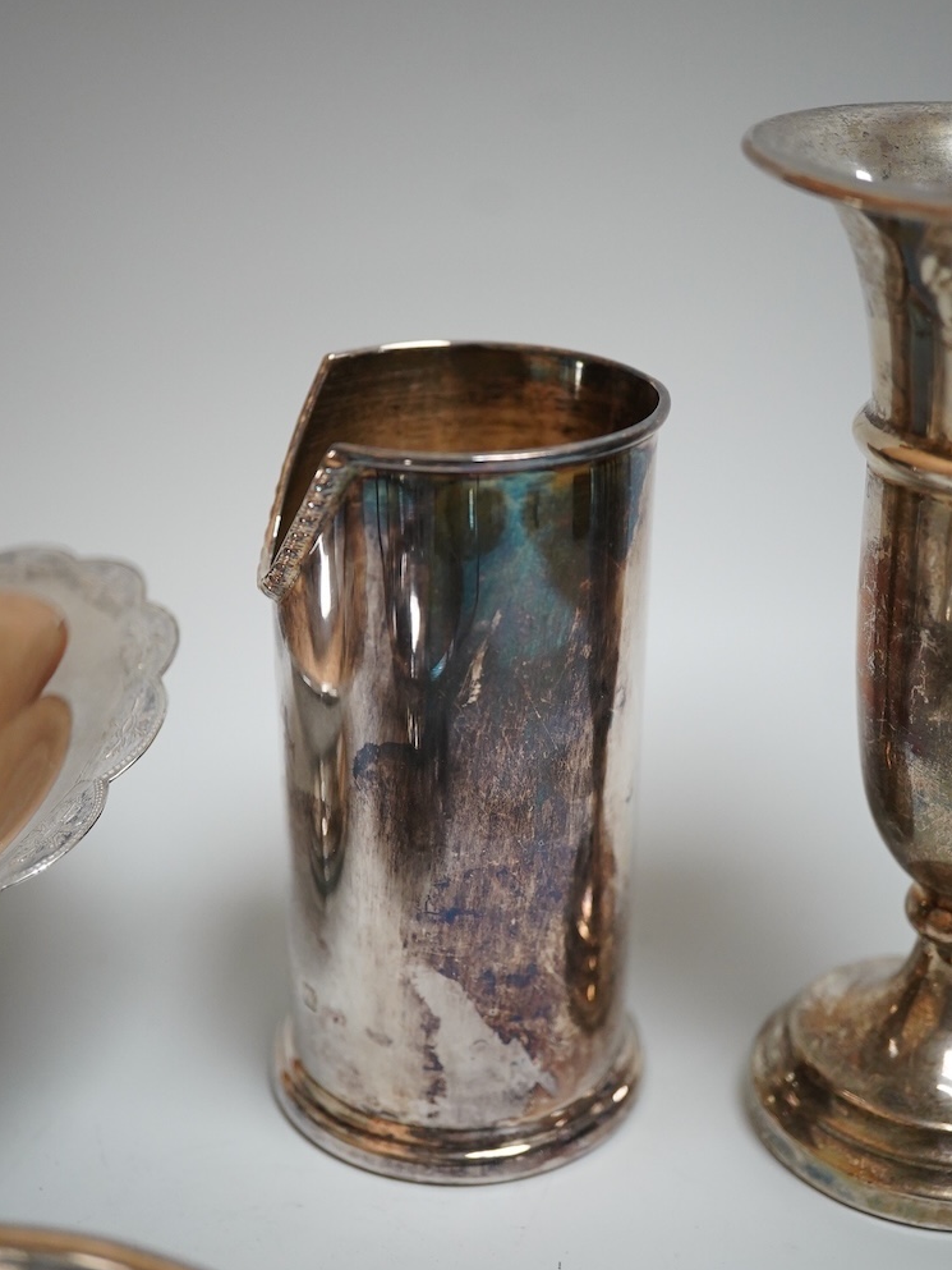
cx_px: 478
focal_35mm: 49
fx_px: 1796
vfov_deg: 38.8
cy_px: 712
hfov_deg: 29.7
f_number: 5
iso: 2500
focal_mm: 30
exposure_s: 1/400
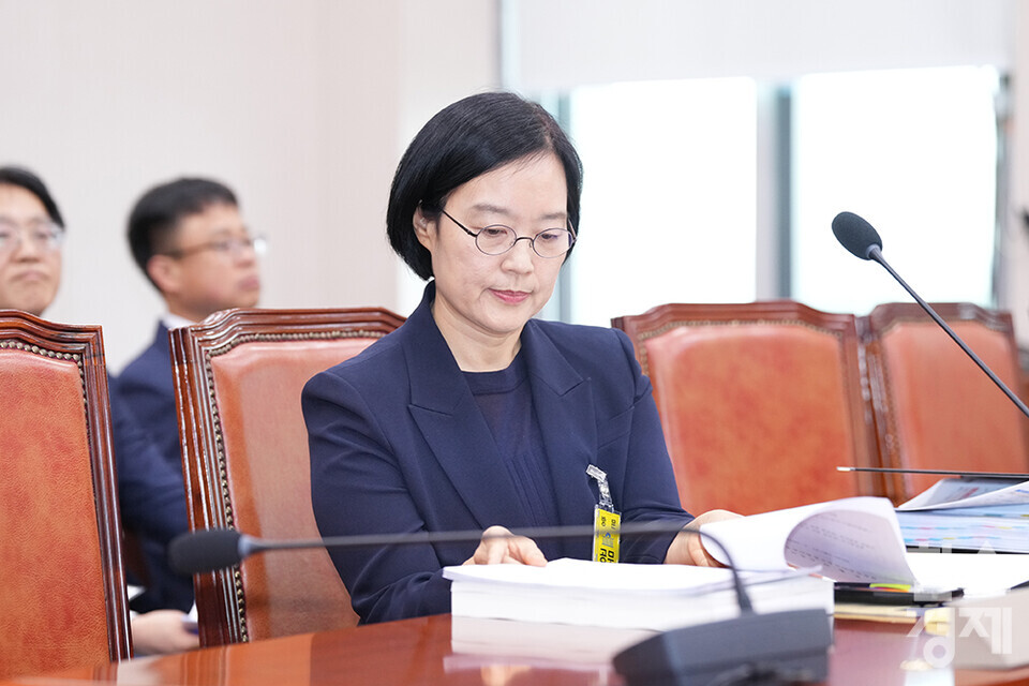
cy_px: 343
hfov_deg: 18.4
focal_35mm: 111
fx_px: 3173
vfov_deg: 12.3
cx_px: 514
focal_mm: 111
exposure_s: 1/200
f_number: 3.5
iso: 2500
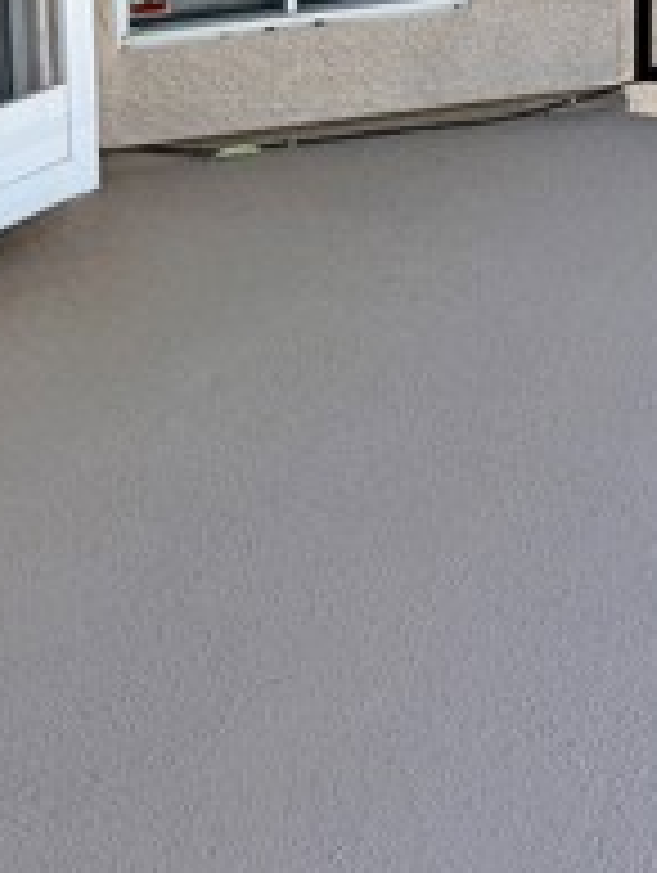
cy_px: -166
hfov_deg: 18.7
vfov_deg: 22.8
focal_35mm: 79
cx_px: 328
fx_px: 1995
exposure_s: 1/501
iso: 100
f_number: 1.78
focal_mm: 6.76
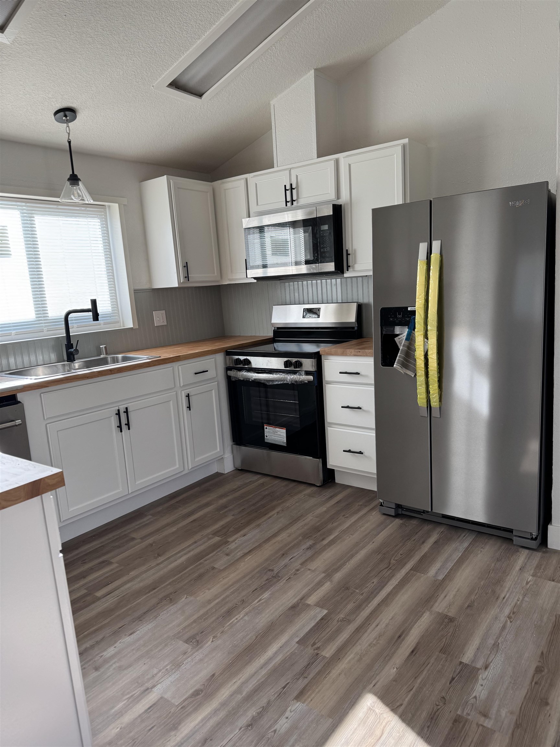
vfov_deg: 71.6
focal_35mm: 24
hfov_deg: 56.8
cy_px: 374
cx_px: 280
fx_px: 518
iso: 80
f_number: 1.78
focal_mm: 6.76
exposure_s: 1/121
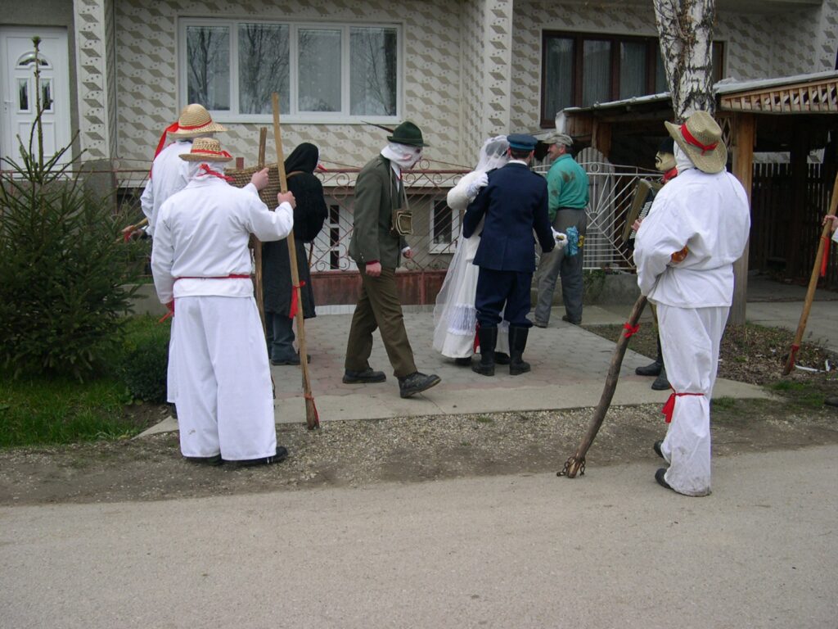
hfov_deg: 49.0
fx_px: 920
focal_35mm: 38
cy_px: 314
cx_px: 419
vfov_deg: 37.7
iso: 100
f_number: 2.8
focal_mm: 8
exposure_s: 1/246
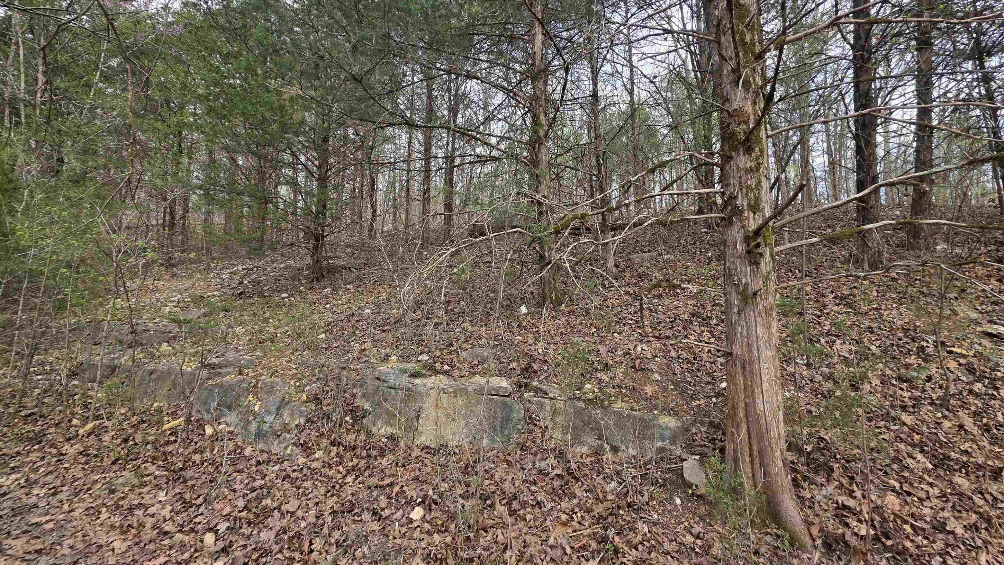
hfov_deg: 103.0
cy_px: 250
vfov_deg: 70.3
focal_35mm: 15
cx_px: 515
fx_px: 399
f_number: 1.9
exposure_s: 1/264
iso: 40
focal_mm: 2.2
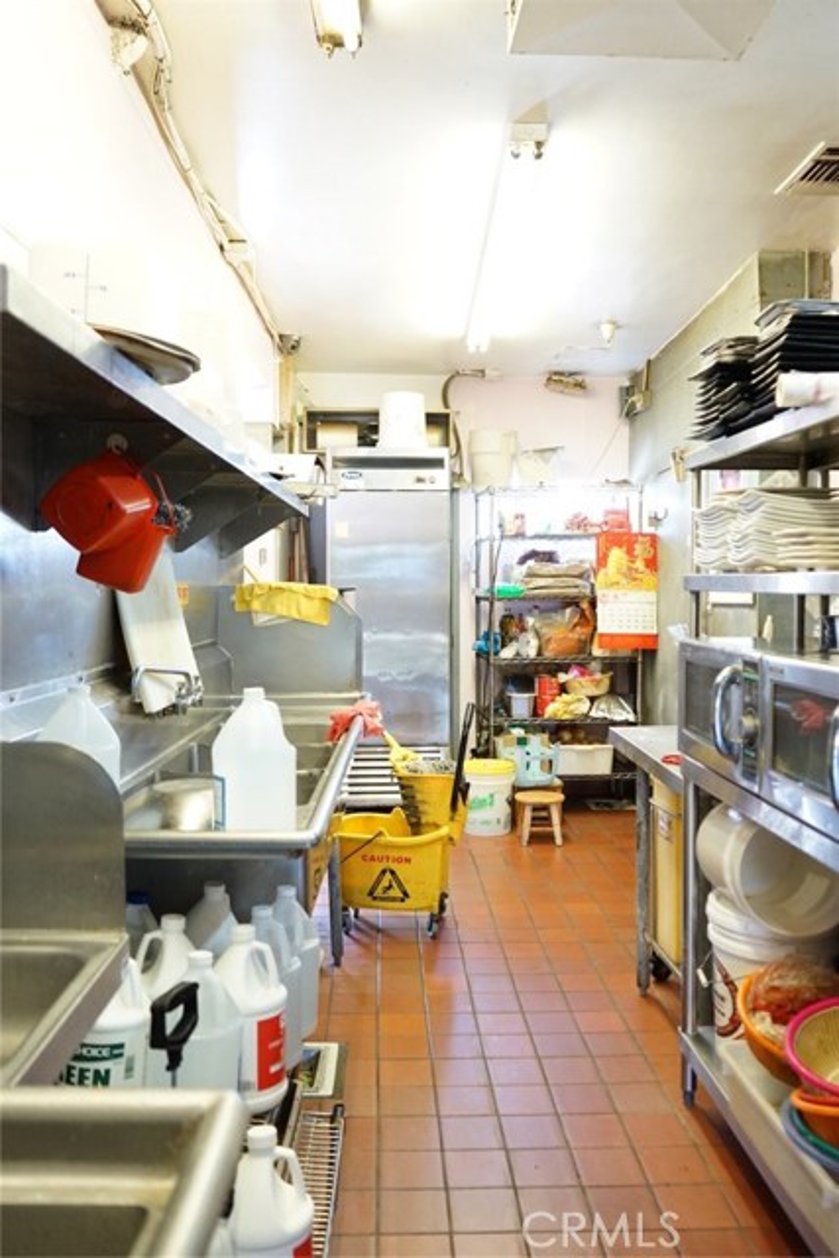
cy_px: 629
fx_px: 978
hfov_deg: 46.4
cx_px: 420
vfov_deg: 65.5
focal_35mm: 28
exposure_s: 1/60
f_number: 3.5
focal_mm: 28
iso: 2000
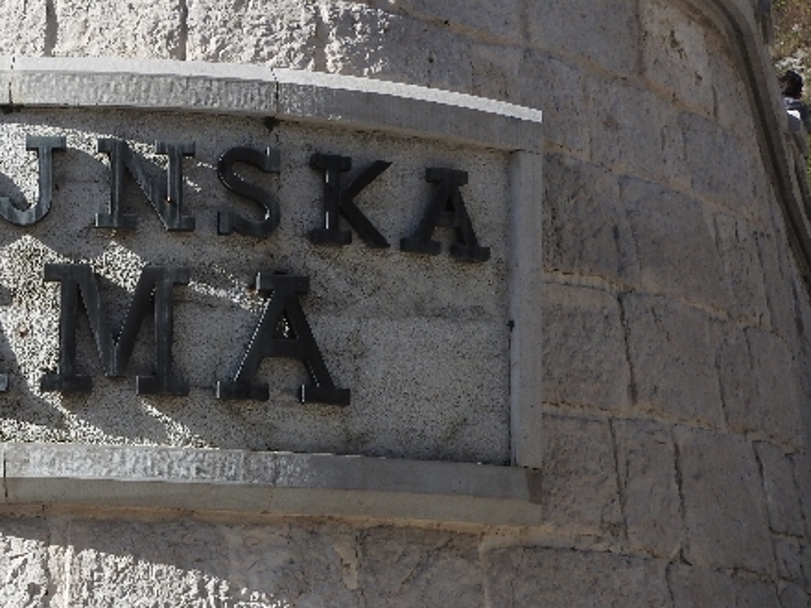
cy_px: 411
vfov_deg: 14.8
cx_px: 114
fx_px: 2343
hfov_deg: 19.4
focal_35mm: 100
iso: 100
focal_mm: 9.9
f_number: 4
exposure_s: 1/800
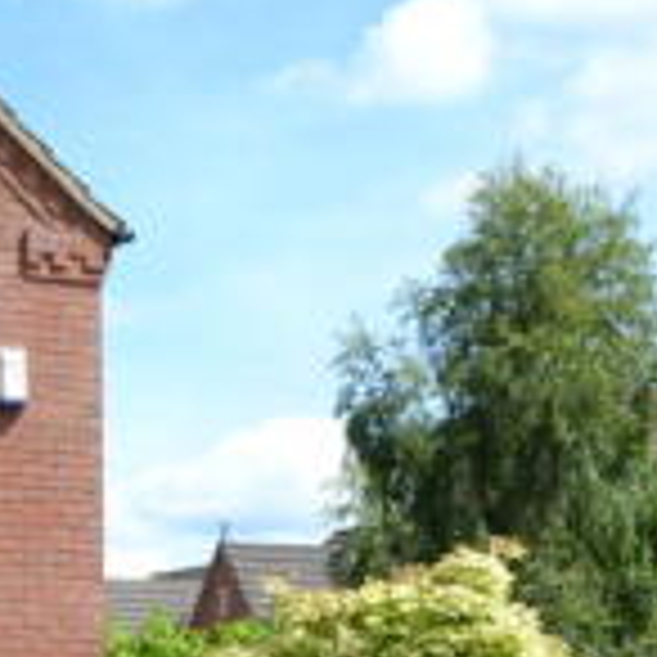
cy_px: 610
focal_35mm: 103
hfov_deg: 14.6
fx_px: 2212
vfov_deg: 16.6
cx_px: -556
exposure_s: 1/200
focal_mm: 18
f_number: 7.1
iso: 100
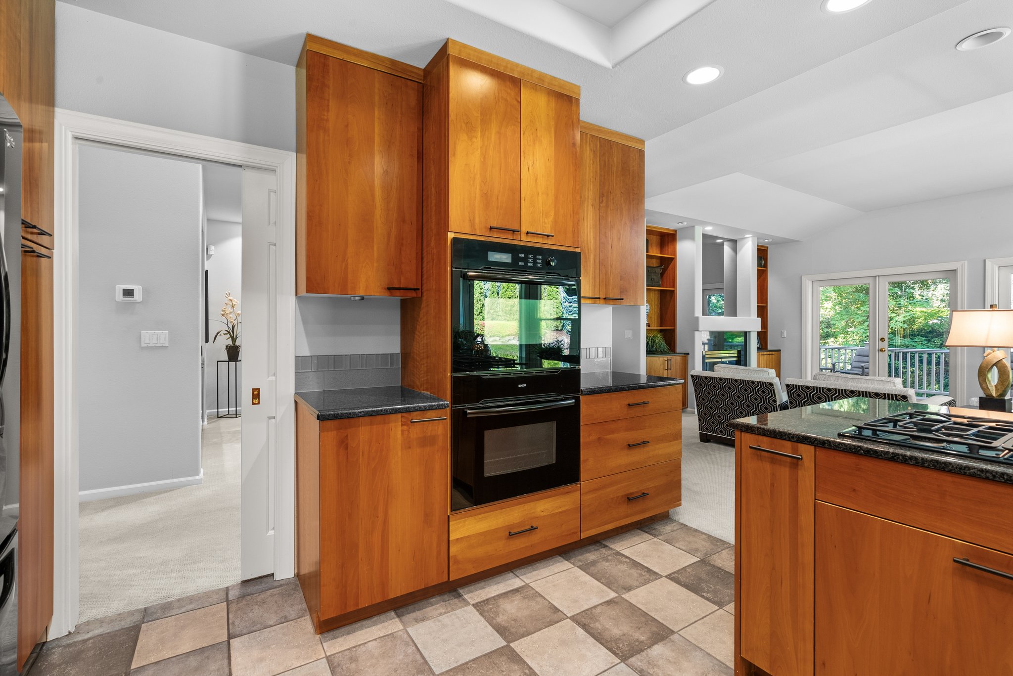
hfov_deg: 96.7
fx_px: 450
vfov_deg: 73.8
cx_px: 506
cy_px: 338
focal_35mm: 16
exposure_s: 1/2.5
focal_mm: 16
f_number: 8
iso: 500
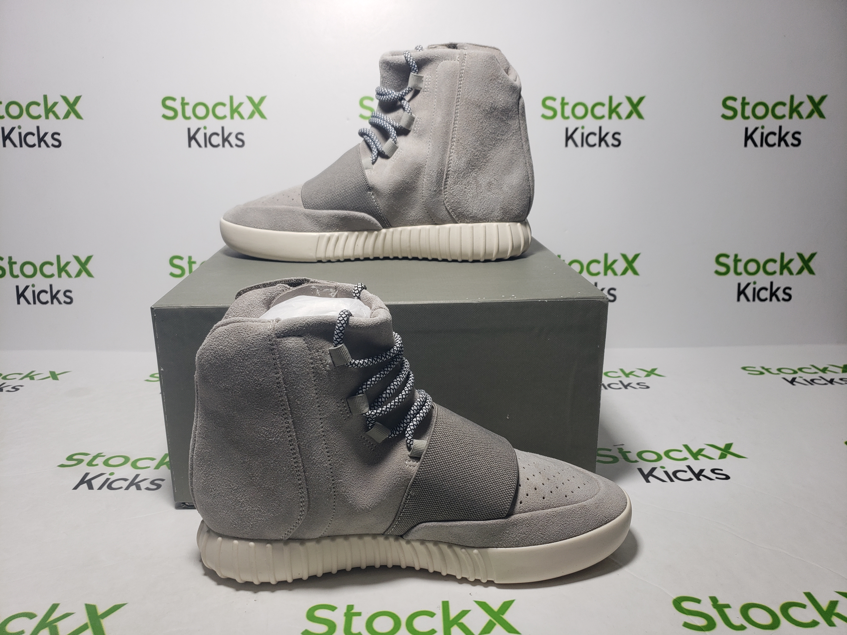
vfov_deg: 53.1
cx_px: 424
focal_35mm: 26
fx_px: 636
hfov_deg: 67.3
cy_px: 318
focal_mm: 4.3
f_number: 1.5
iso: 50
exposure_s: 1/437
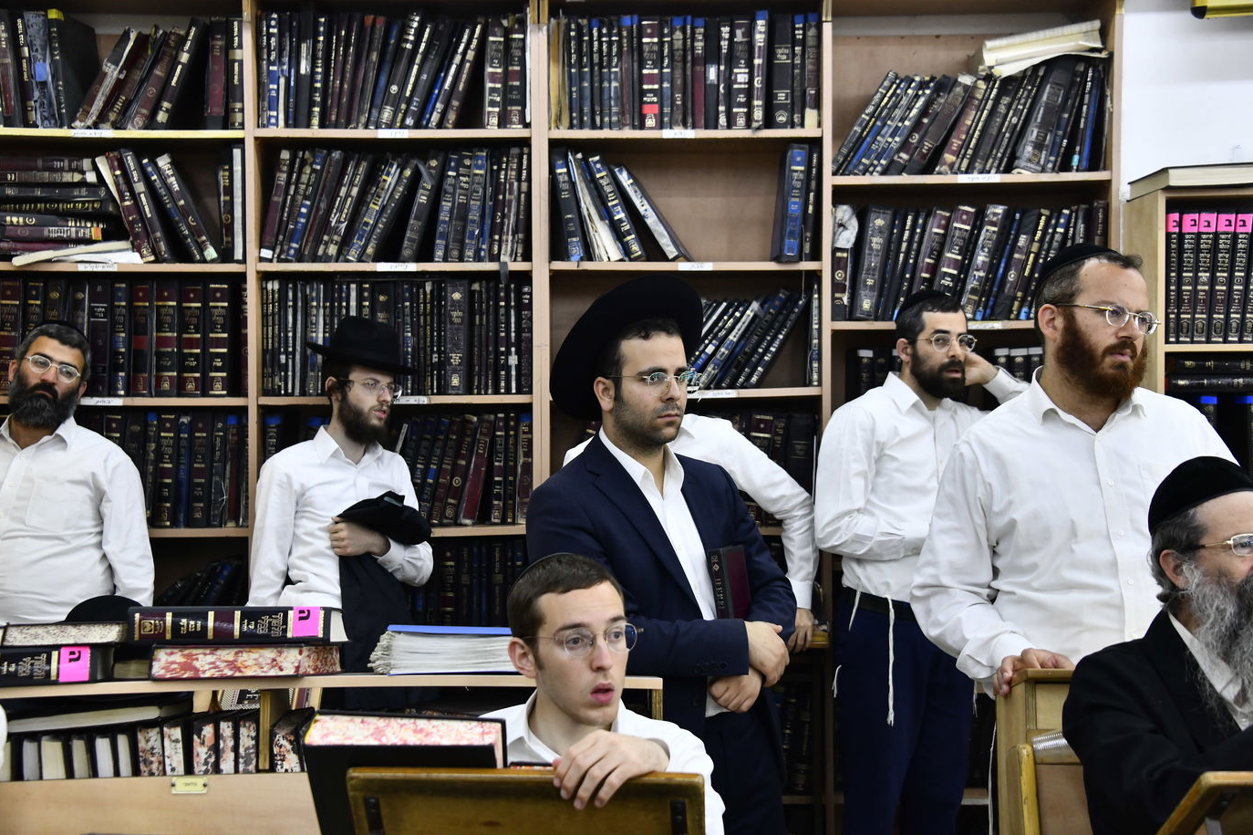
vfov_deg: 25.5
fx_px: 1844
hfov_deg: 37.5
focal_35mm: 53
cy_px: 410
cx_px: 619
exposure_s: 1/125
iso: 1000
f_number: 5.6
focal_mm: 52
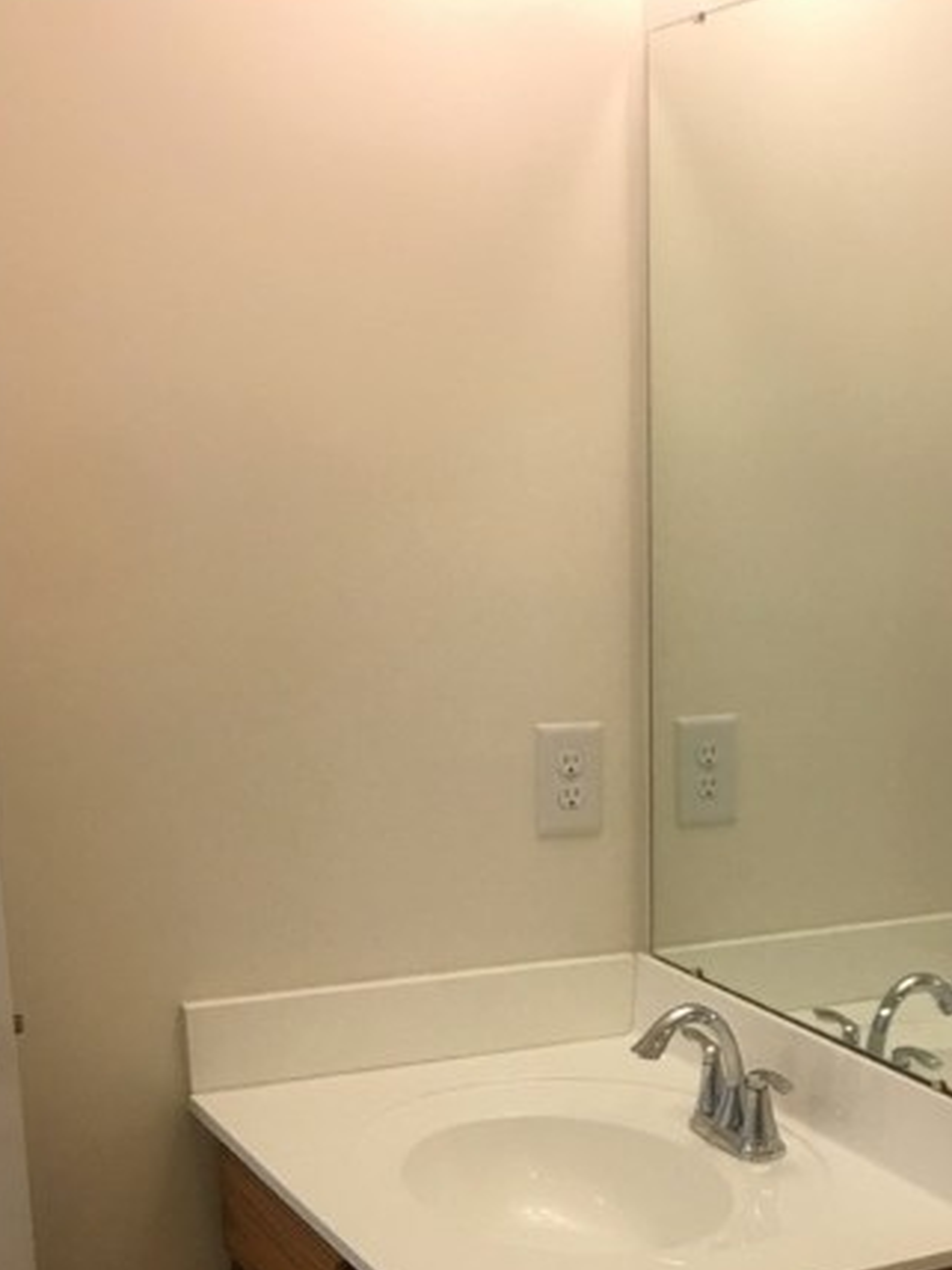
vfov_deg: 35.1
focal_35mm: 52
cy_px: 1095
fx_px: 1907
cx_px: 813
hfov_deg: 27.3
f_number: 2.2
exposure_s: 1/30
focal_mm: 4.15
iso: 40
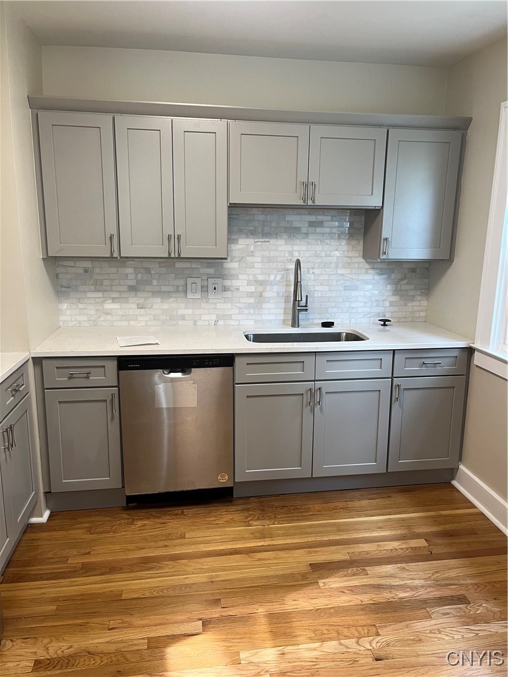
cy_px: 338
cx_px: 254
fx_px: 509
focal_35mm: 26
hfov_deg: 53.1
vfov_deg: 67.3
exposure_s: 1/60
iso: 100
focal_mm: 5.1
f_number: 1.6
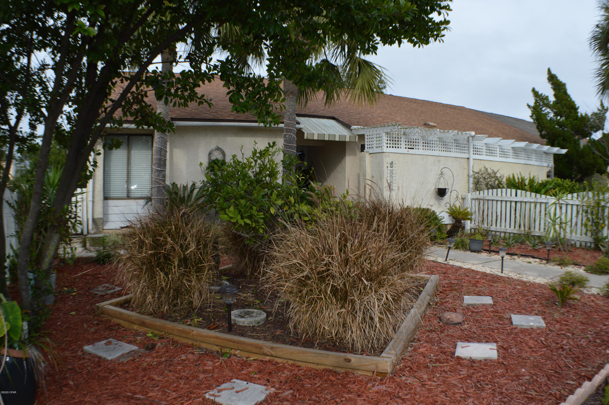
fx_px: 558
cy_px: 202
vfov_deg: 39.9
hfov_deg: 57.3
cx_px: 304
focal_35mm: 33
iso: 100
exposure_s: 1/160
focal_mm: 22
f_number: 6.3
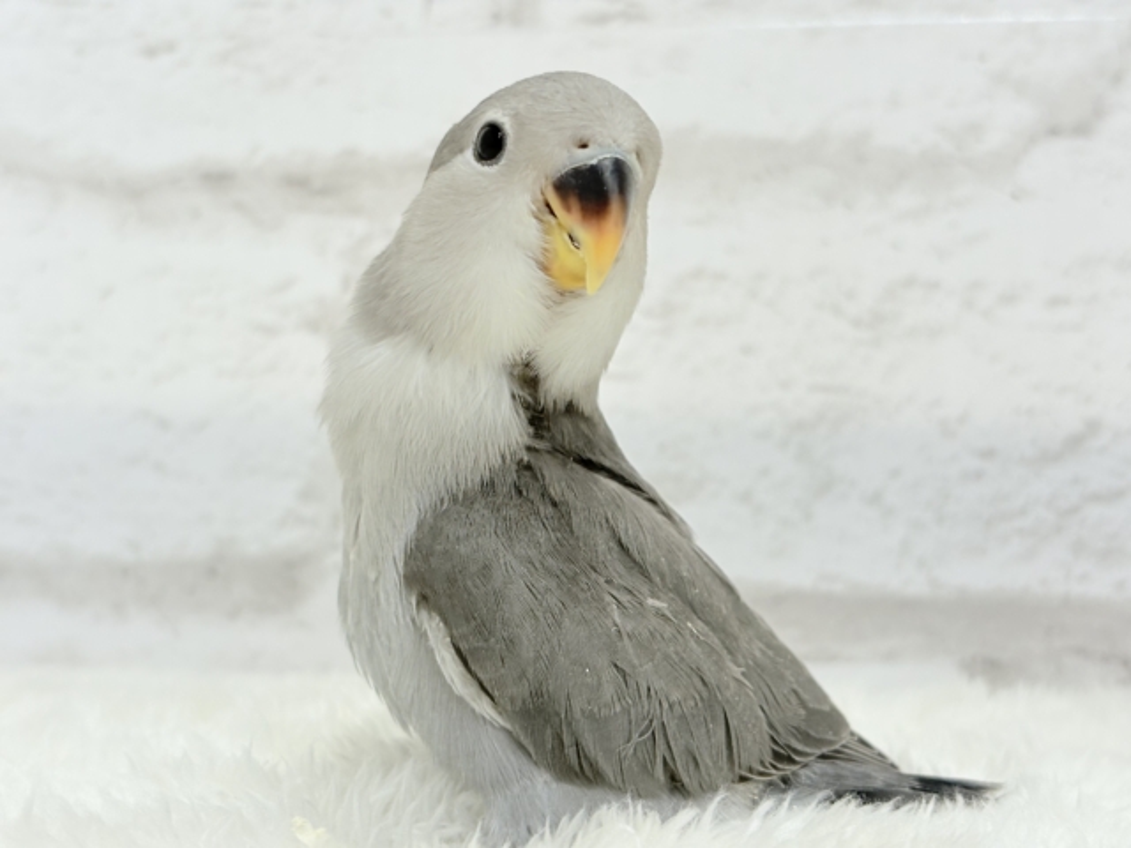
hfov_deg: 36.8
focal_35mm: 52
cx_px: 566
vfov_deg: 28.0
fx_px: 1699
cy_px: 424
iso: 100
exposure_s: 1/100
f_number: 1.6
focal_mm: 5.96
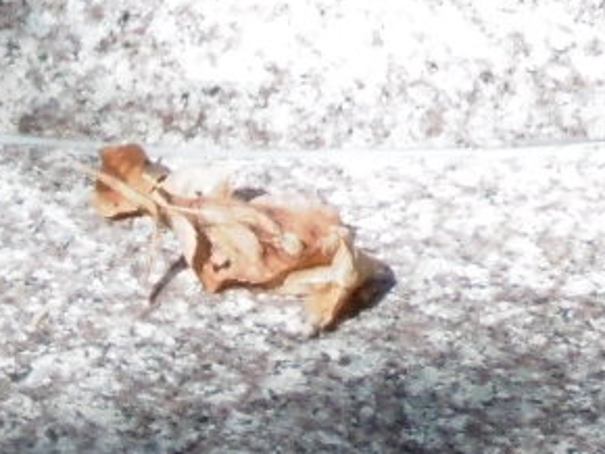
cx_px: 538
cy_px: -1060
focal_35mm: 416
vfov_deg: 3.5
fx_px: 7277
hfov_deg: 4.8
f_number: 4.2
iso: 100
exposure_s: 1/200
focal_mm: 10.5
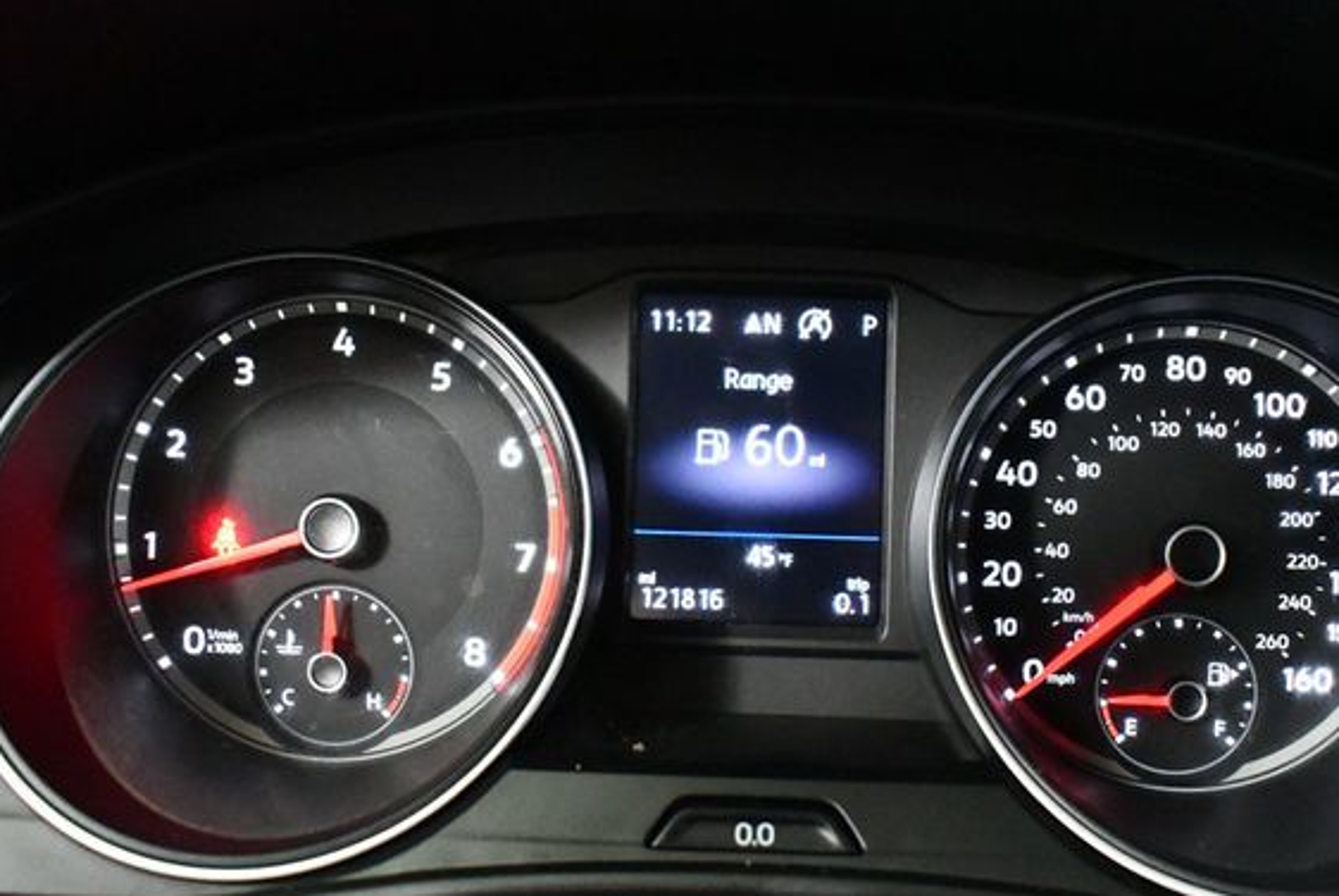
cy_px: 486
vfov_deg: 32.7
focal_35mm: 41
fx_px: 1527
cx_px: 679
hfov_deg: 47.4
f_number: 3.5
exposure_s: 1/60
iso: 11400
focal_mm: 18
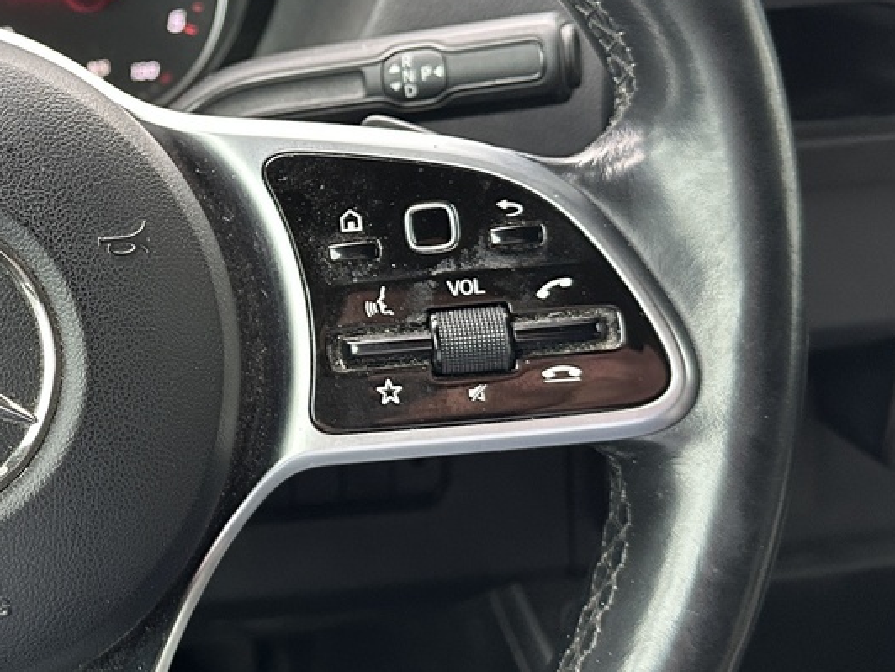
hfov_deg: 28.2
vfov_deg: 22.5
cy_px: 241
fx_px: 1681
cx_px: 17
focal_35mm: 65
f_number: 1.78
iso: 320
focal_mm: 6.86
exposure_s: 1/60
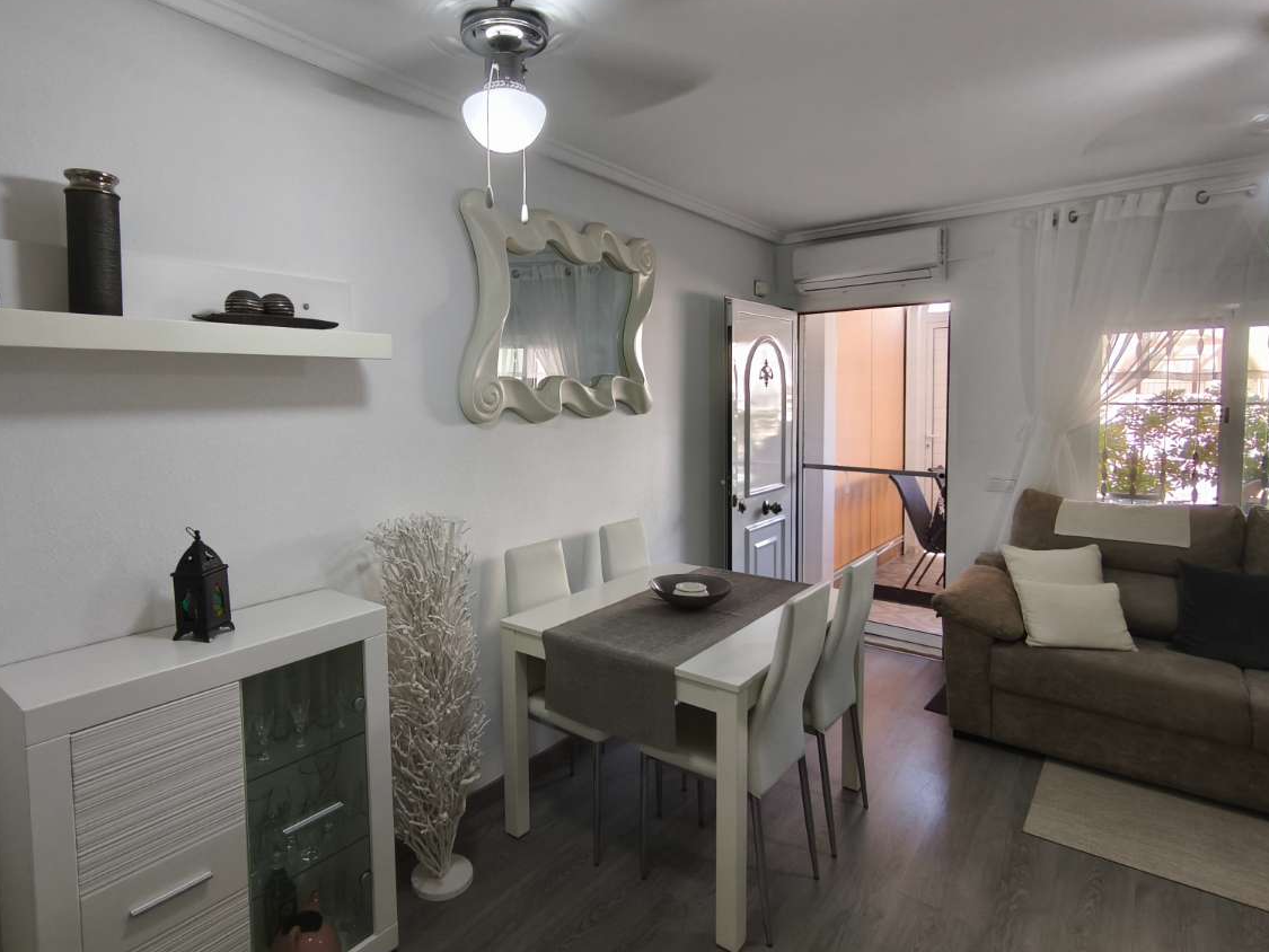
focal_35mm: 20
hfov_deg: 81.5
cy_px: 440
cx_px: 570
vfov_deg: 65.9
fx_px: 733
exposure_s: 1/33.3
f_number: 2.2
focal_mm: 1.91
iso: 250
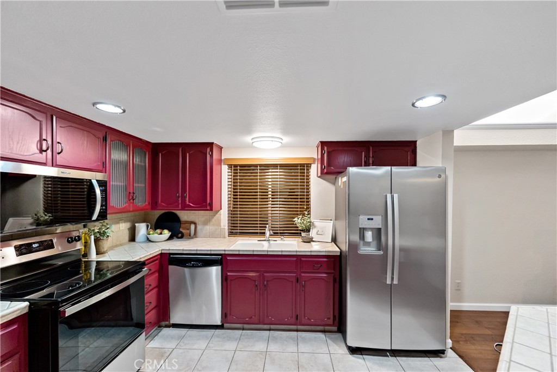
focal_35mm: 14
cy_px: 186
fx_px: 217
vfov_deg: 81.2
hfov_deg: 104.2
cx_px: 278
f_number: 2.8
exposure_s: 1/160
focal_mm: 14
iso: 2500
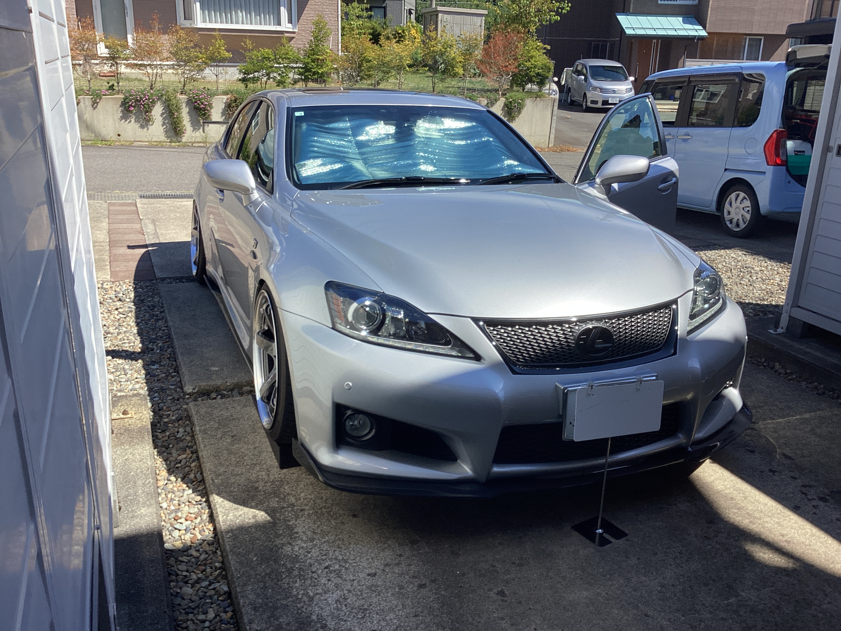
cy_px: 316
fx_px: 753
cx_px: 420
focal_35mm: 31
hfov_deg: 58.4
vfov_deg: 45.4
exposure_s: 1/1116
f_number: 2.4
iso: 25
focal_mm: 3.3
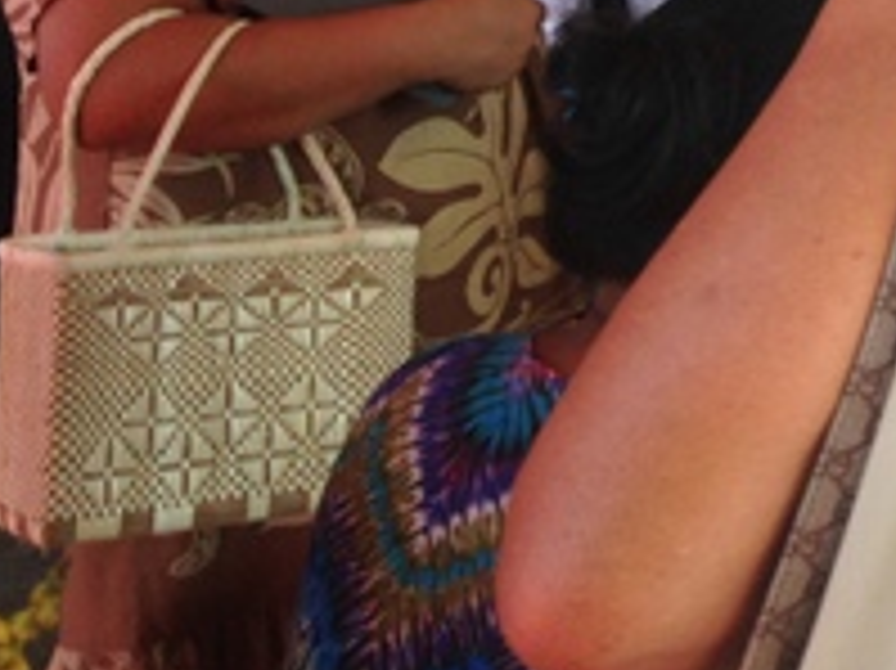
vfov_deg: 13.4
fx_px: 2742
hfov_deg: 16.7
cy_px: -243
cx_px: 1369
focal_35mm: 106
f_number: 2.4
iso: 50
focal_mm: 4.12
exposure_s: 1/120
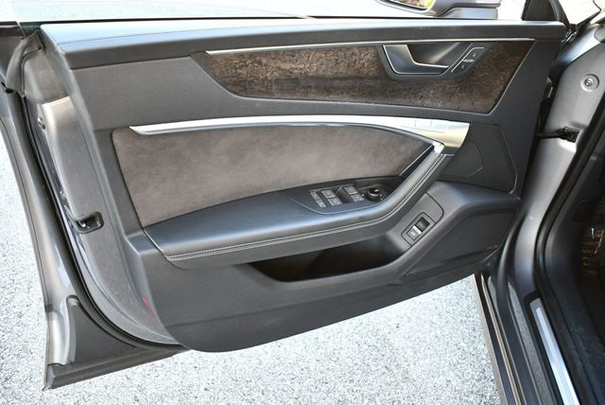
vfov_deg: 36.9
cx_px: 302
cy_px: 202
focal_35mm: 36
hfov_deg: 53.1
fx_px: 606
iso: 800
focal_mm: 18
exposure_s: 1/200
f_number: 3.5
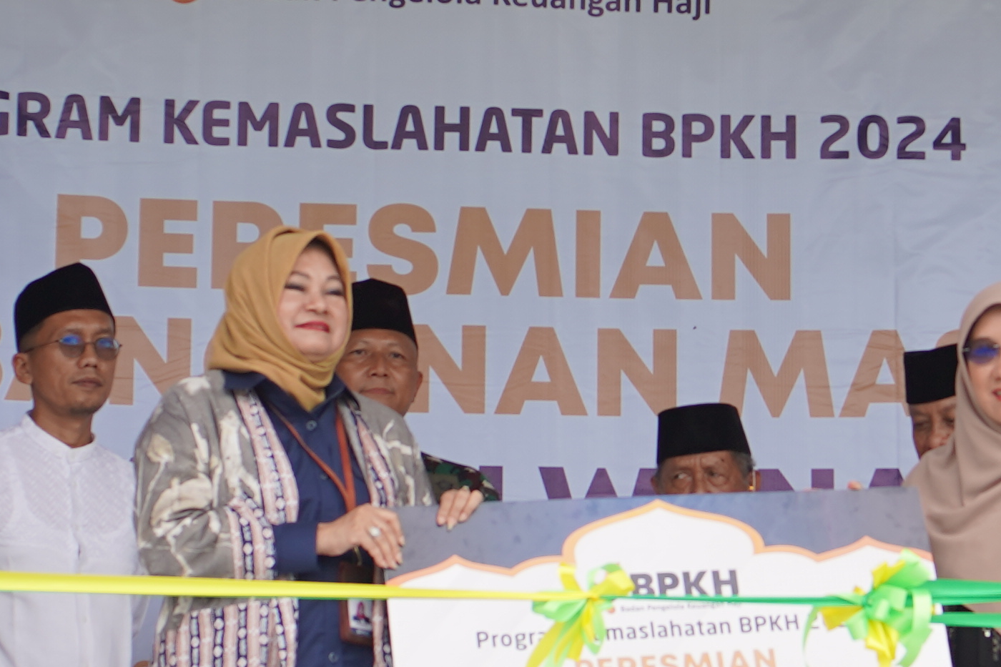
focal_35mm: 150
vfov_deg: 9.1
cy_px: 189
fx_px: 4170
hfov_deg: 13.7
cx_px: 687
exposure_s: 1/320
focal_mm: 35
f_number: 4.5
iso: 100
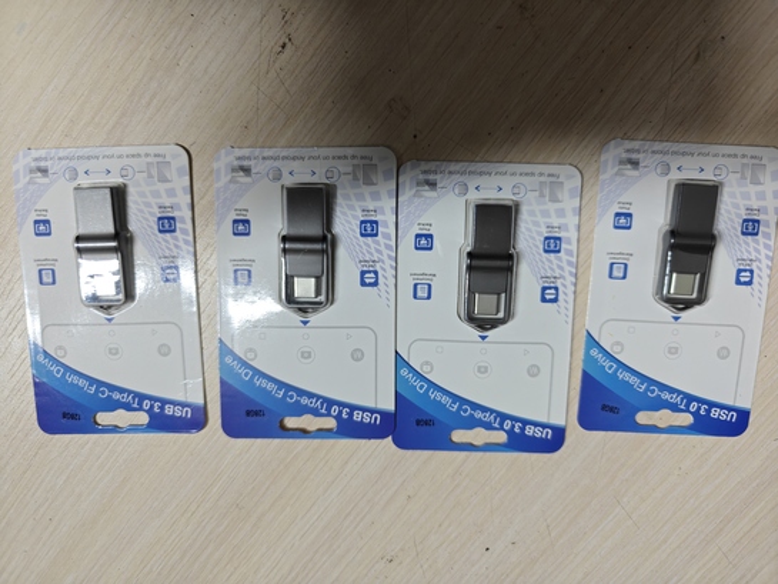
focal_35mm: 23
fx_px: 517
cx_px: 389
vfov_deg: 58.9
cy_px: 292
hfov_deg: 73.9
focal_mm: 6.06
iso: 640
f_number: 1.6
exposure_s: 1/100
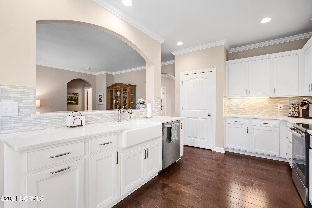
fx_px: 139
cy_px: 104
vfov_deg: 73.7
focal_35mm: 16
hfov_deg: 96.7
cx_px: 156
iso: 320
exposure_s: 1/5
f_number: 4
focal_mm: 16
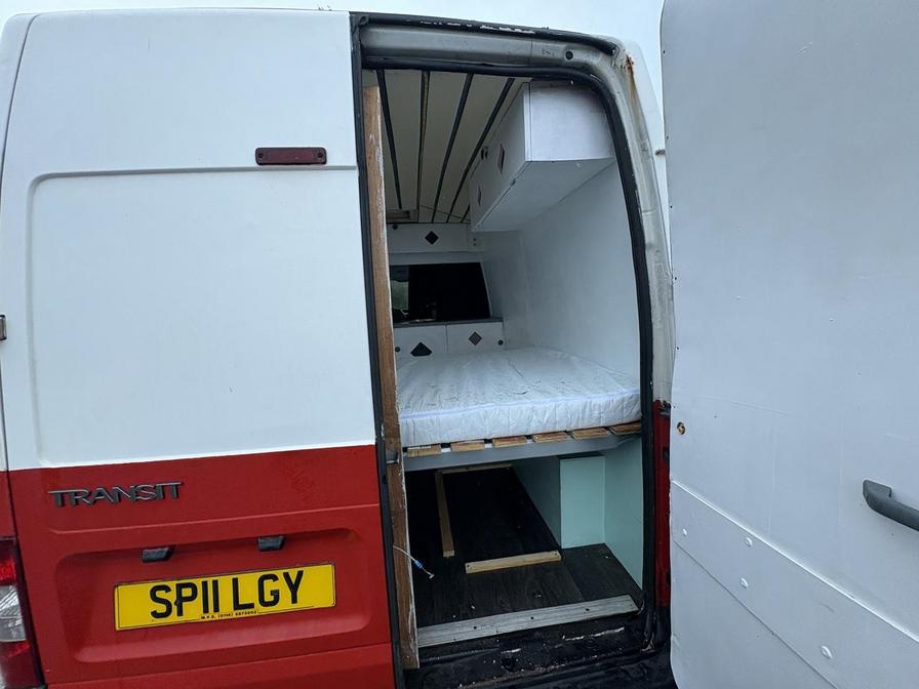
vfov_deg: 85.7
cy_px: 344
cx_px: 460
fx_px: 372
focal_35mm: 14
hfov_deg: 102.1
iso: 40
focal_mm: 2.22
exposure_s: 1/221
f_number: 2.2
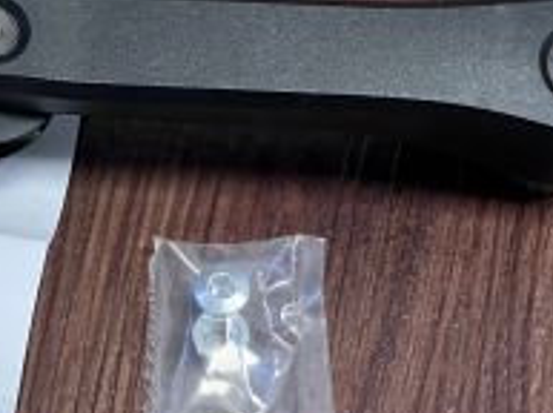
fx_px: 3062
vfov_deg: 7.7
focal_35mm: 192
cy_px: 192
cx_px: 23
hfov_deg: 10.3
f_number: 2.8
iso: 250
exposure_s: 1/50
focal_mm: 9
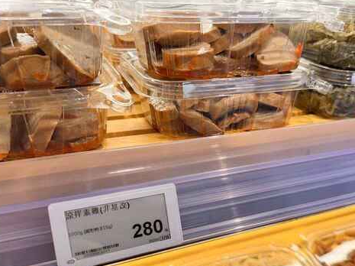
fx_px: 318
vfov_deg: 45.0
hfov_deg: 58.1
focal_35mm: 31
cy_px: 168
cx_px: 206
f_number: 1.78
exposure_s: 1/120
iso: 64
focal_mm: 6.86
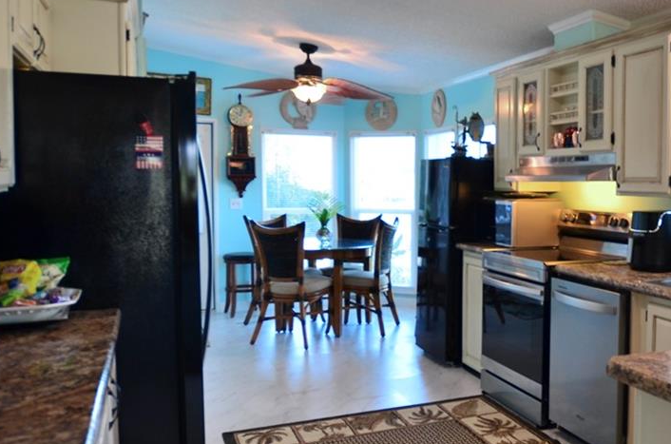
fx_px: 632
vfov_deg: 38.7
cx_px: 505
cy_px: 230
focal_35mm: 34
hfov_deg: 53.3
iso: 200
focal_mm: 10
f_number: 3.5
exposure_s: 1/40
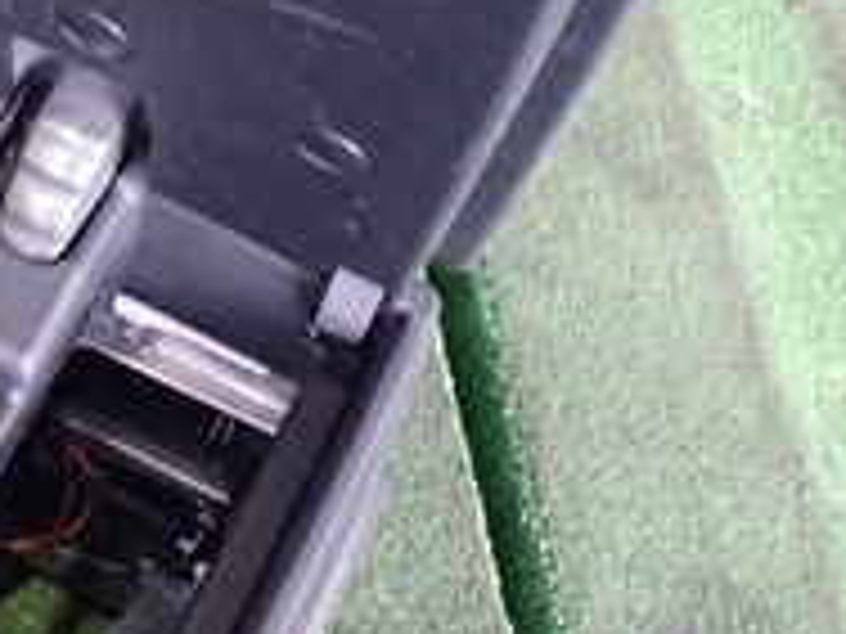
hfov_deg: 20.2
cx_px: 180
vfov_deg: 15.4
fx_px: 2346
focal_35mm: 96
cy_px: 414
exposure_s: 1/30
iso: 400
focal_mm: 5.4
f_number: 2.3
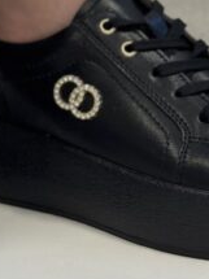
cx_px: 38
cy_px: -127
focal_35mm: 179
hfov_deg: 8.3
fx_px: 1442
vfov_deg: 10.7
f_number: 1.78
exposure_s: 1/100
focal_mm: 6.86
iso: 125
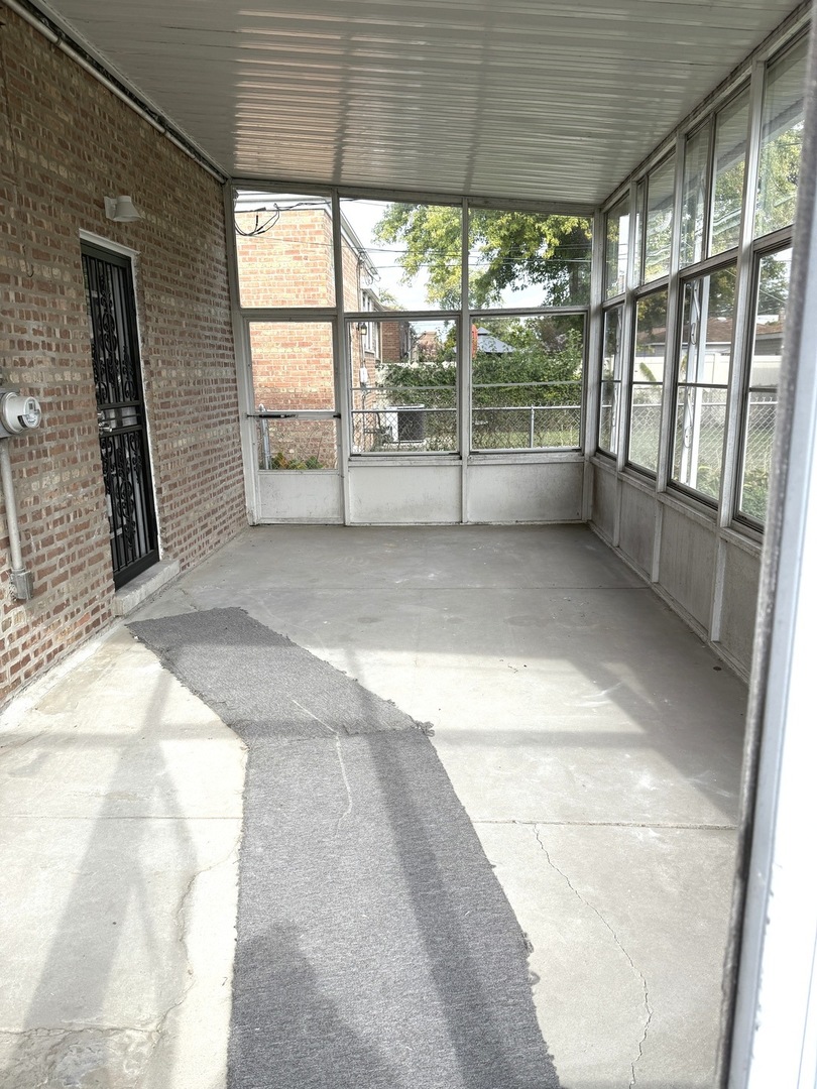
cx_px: 408
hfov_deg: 56.8
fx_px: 755
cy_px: 544
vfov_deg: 71.6
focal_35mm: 24
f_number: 1.78
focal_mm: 6.76
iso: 100
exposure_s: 1/1410
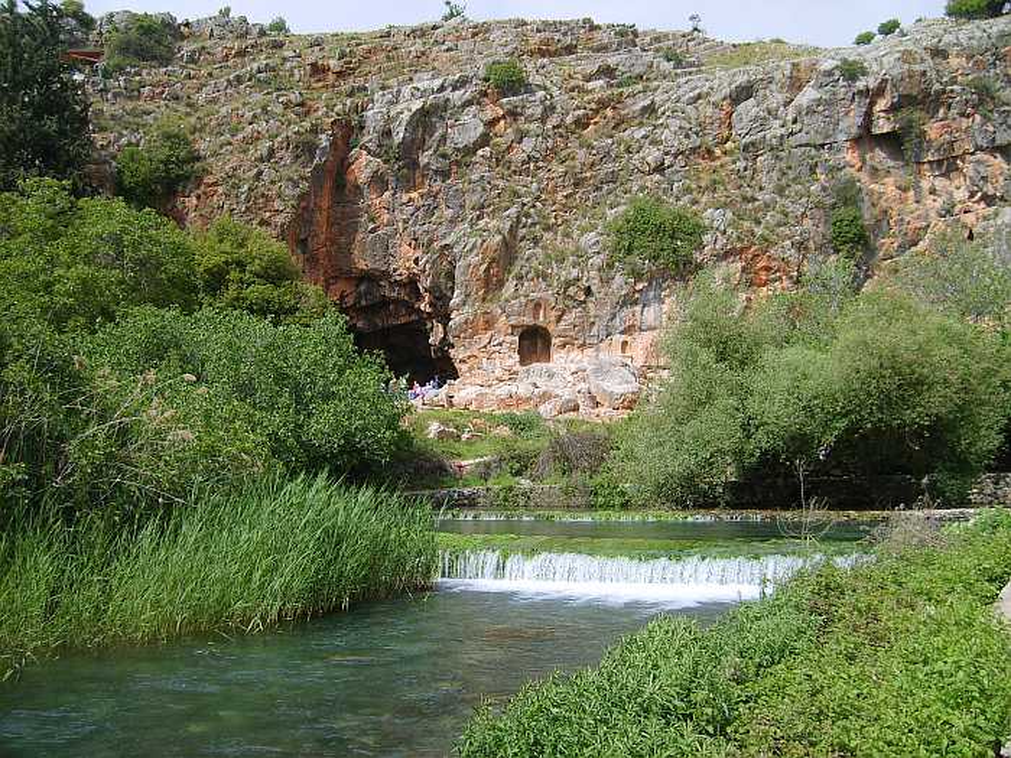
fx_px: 1022
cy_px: 379
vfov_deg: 40.7
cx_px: 506
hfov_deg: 52.6
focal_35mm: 35
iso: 50
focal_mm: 5.8
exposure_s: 1/750
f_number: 2.8
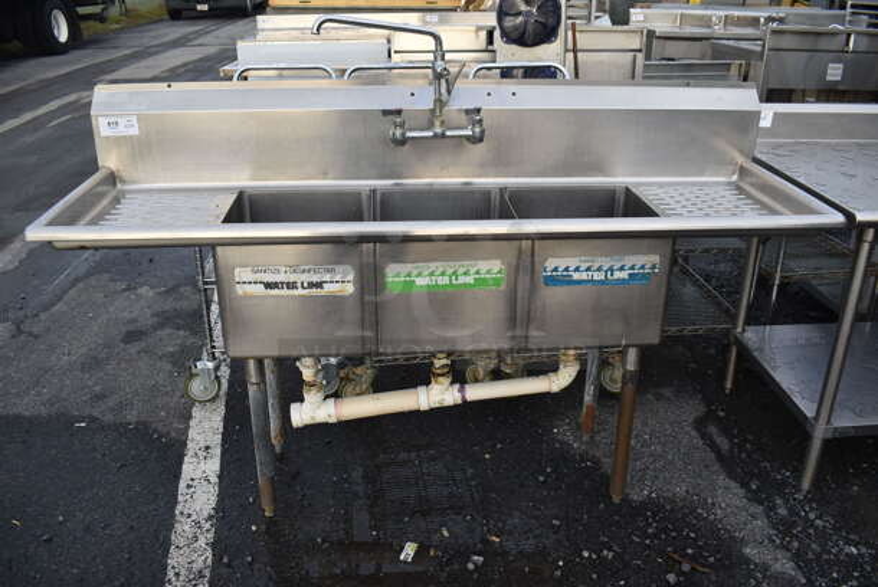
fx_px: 732
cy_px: 294
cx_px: 439
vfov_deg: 43.7
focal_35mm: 30
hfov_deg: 61.9
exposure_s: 1/200
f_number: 6.3
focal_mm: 20
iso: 200
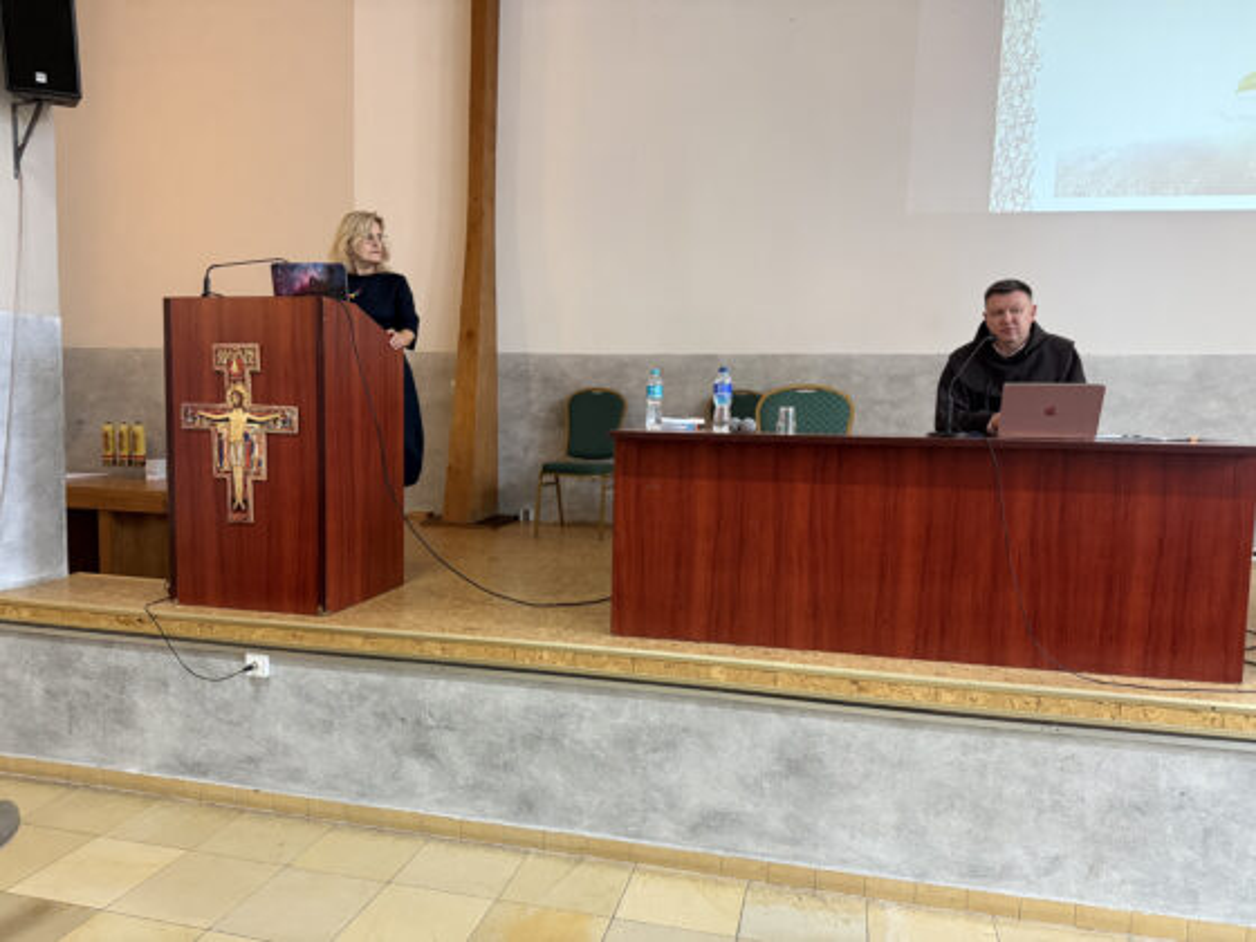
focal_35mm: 24
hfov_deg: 71.6
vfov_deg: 56.8
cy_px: 471
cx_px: 628
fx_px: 871
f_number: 1.78
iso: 400
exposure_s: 1/50
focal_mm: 6.76
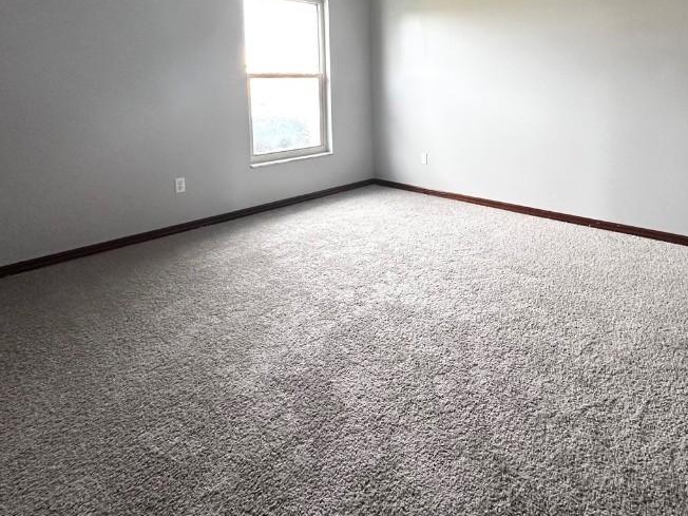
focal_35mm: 22
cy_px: 114
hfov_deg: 75.7
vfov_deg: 57.2
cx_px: 405
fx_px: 437
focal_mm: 2.22
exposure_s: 1/120
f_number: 2.2
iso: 250
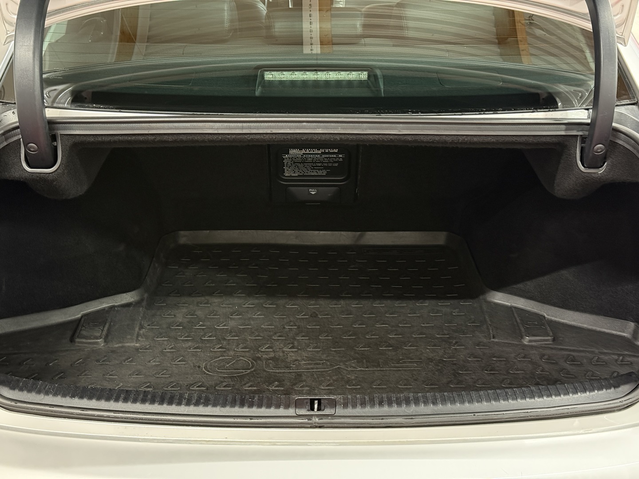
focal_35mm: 48
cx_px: 320
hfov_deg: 39.7
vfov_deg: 30.3
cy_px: 240
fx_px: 886
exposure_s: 1/25
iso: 500
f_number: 1.78
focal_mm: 6.76
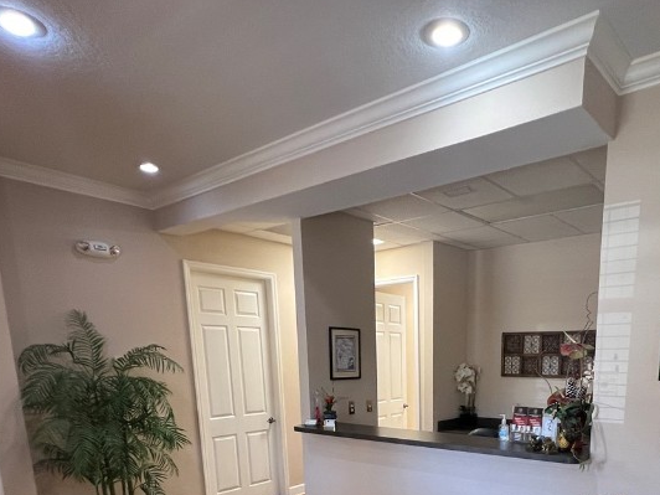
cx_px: 421
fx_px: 477
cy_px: 463
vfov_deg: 48.0
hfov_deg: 68.1
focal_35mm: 25
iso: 200
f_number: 1.8
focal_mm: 1.57
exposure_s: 1/60
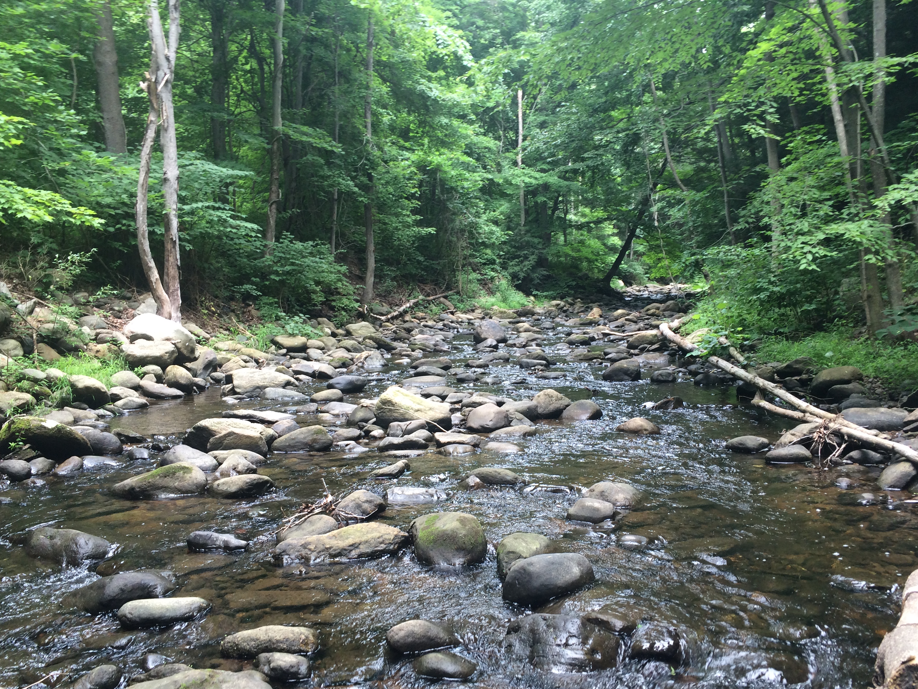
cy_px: 358
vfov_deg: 45.4
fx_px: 822
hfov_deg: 58.3
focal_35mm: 31
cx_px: 481
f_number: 2.2
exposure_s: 1/120
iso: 50
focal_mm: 4.15
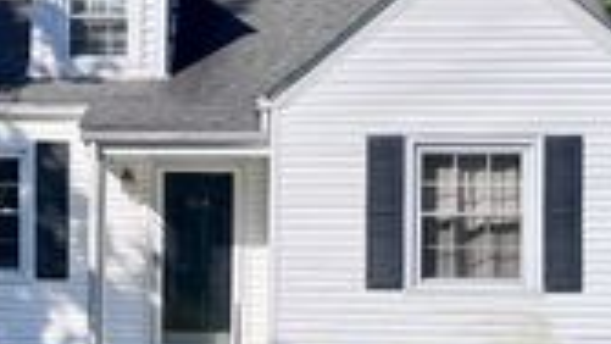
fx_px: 1377
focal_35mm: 85
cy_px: 247
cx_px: 150
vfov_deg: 14.2
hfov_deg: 24.7
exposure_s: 1/7353
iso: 50
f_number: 1.6
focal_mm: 5.1
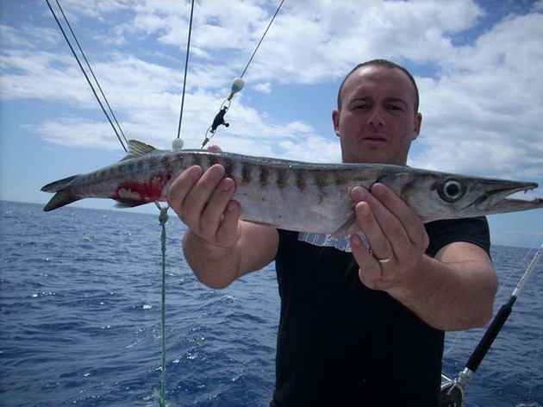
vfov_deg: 38.6
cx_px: 272
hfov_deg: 50.2
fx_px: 580
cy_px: 204
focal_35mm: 37
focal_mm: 6.2
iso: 64
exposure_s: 1/500
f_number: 5.6
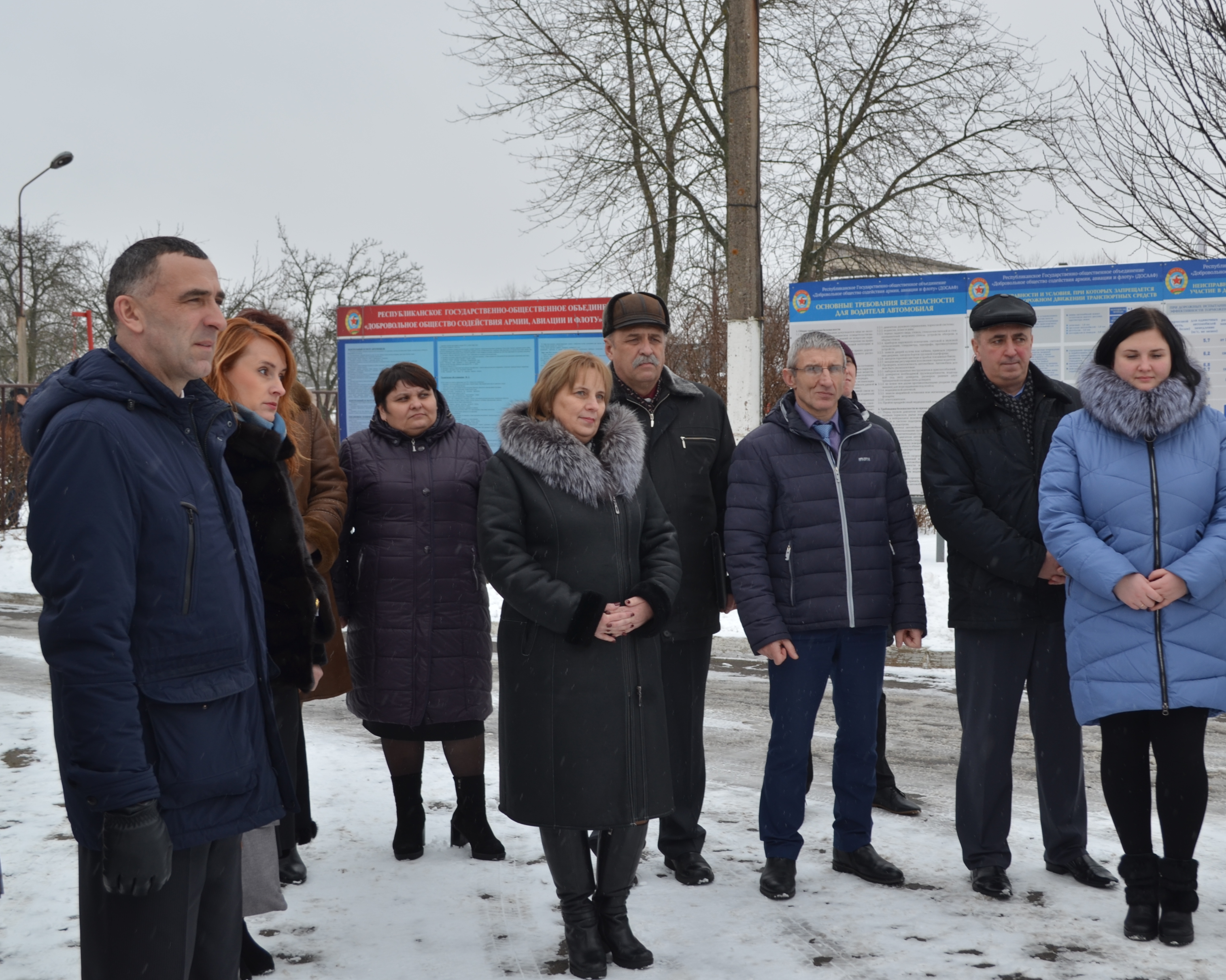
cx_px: 682
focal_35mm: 48
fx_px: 1742
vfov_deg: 31.4
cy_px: 495
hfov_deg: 38.7
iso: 100
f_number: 8
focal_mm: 28
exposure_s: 1/125
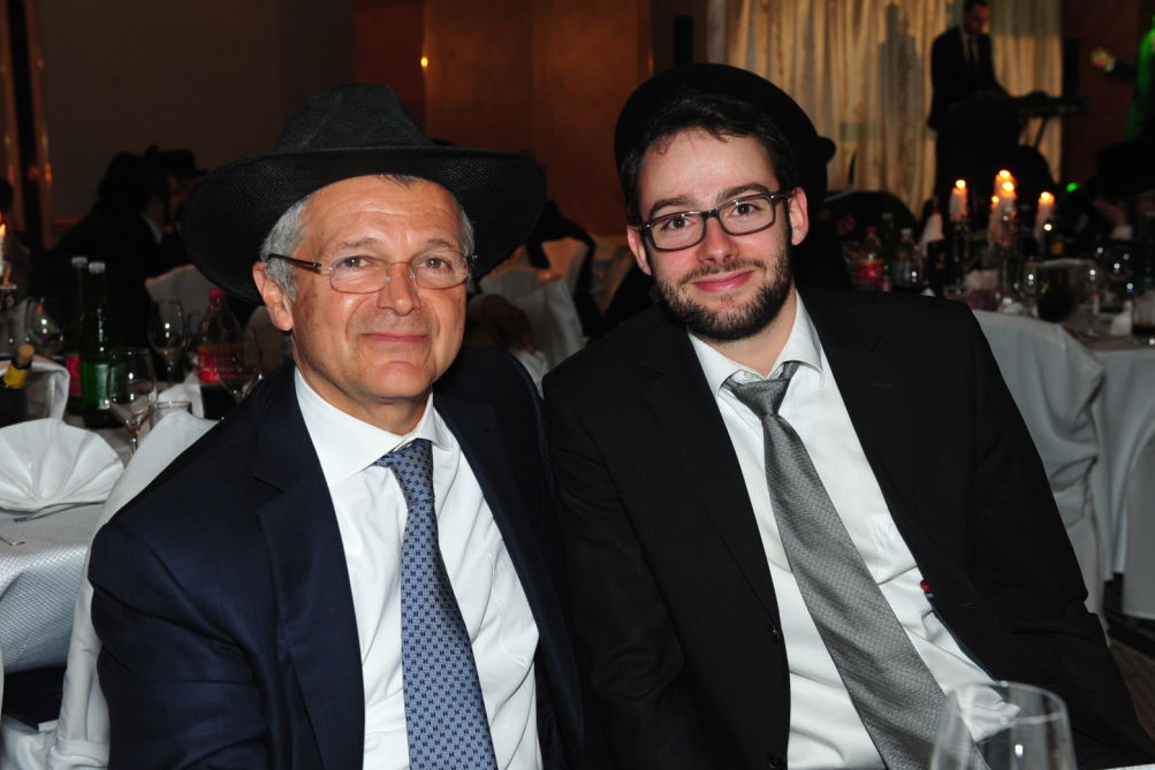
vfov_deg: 27.5
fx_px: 1572
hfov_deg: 40.3
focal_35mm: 49
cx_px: 570
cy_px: 384
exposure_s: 1/60
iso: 640
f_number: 5.6
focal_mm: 48
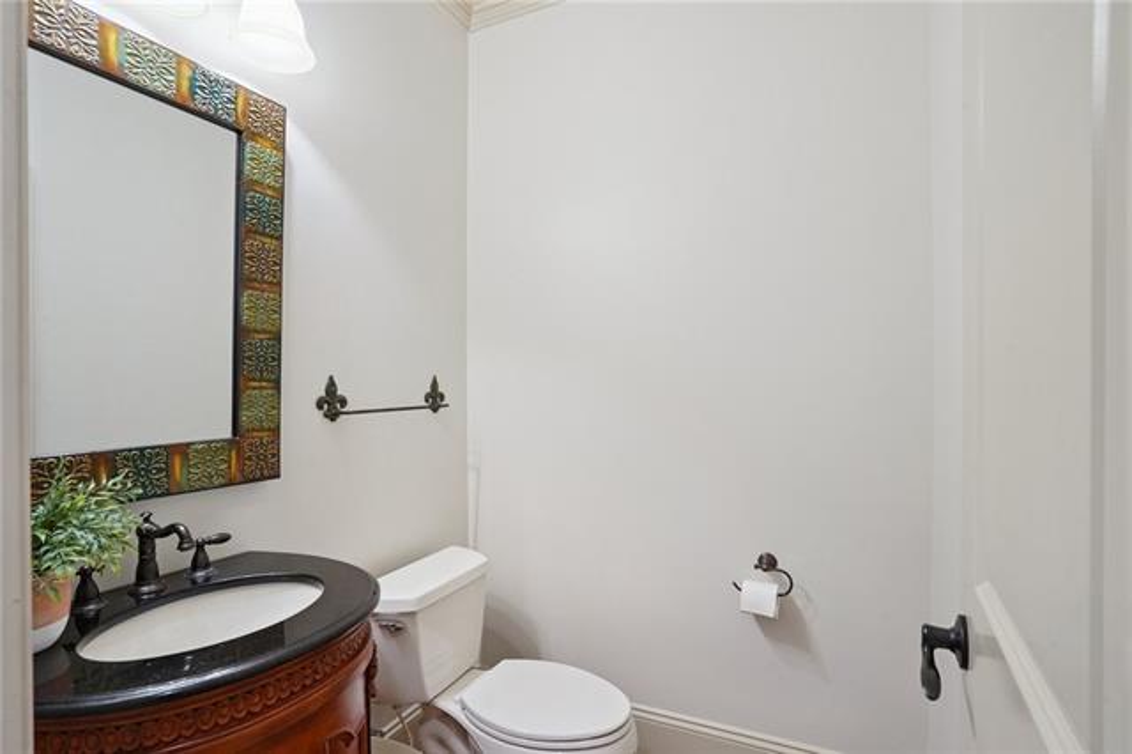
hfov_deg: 93.3
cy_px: 377
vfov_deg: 70.4
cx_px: 566
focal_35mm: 17
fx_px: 534
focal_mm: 17
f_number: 11
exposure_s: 1/15
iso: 800
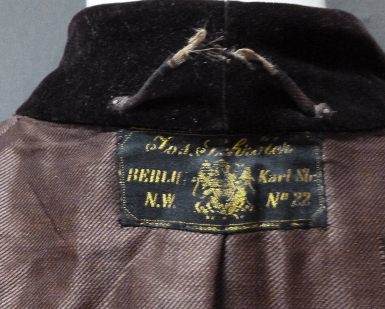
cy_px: 144
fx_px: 479
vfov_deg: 35.7
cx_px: 212
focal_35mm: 42
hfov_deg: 43.8
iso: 1600
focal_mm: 6
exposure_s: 1/8
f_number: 3.5
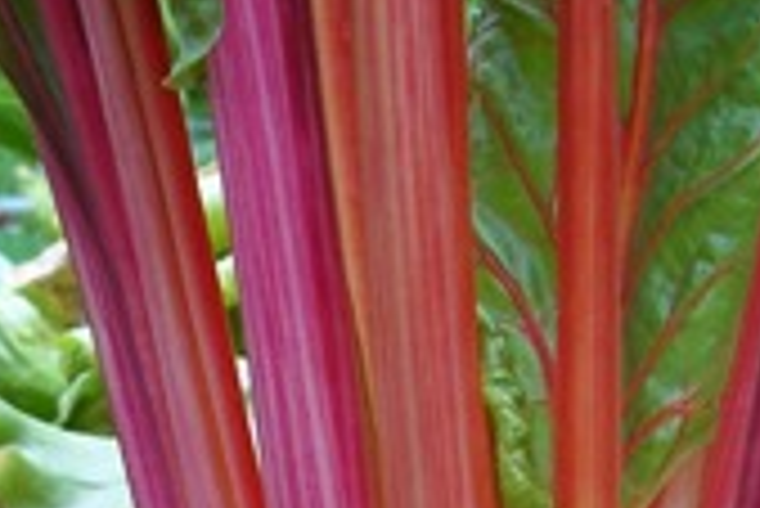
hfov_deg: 15.8
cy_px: 623
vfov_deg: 10.5
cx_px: 171
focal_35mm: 129
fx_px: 2726
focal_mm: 5.6
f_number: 2.7
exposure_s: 1/250
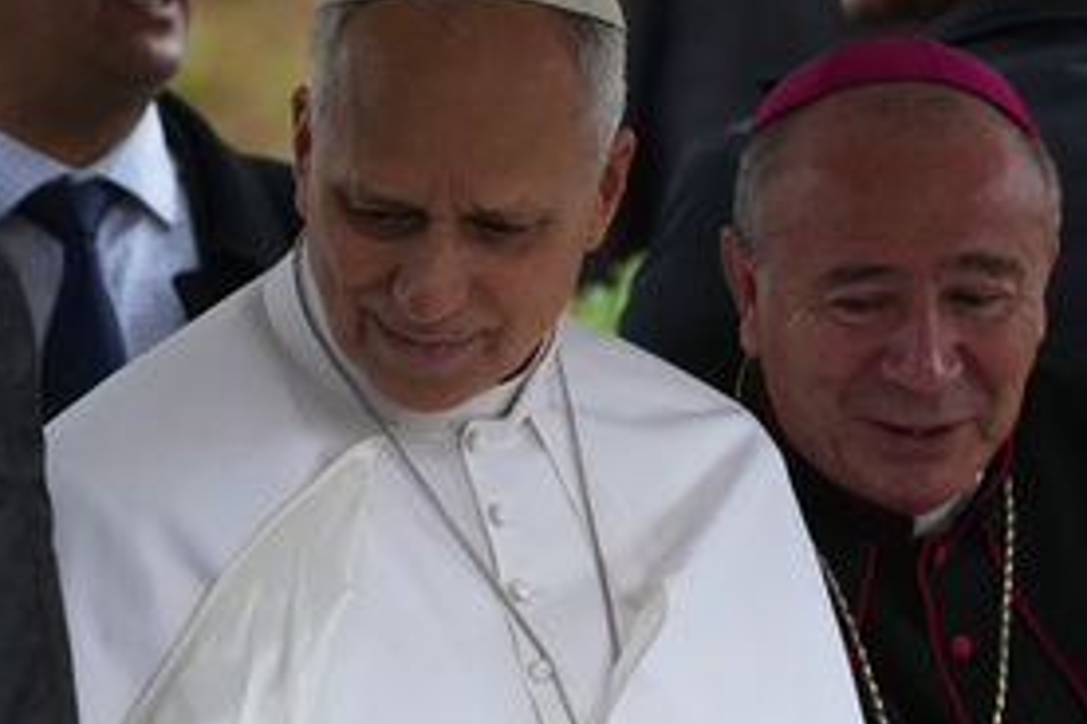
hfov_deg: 2.5
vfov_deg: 1.7
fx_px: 25090
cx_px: 914
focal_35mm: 831
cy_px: 944
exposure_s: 1/1600
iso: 1250
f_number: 5.6
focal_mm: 224
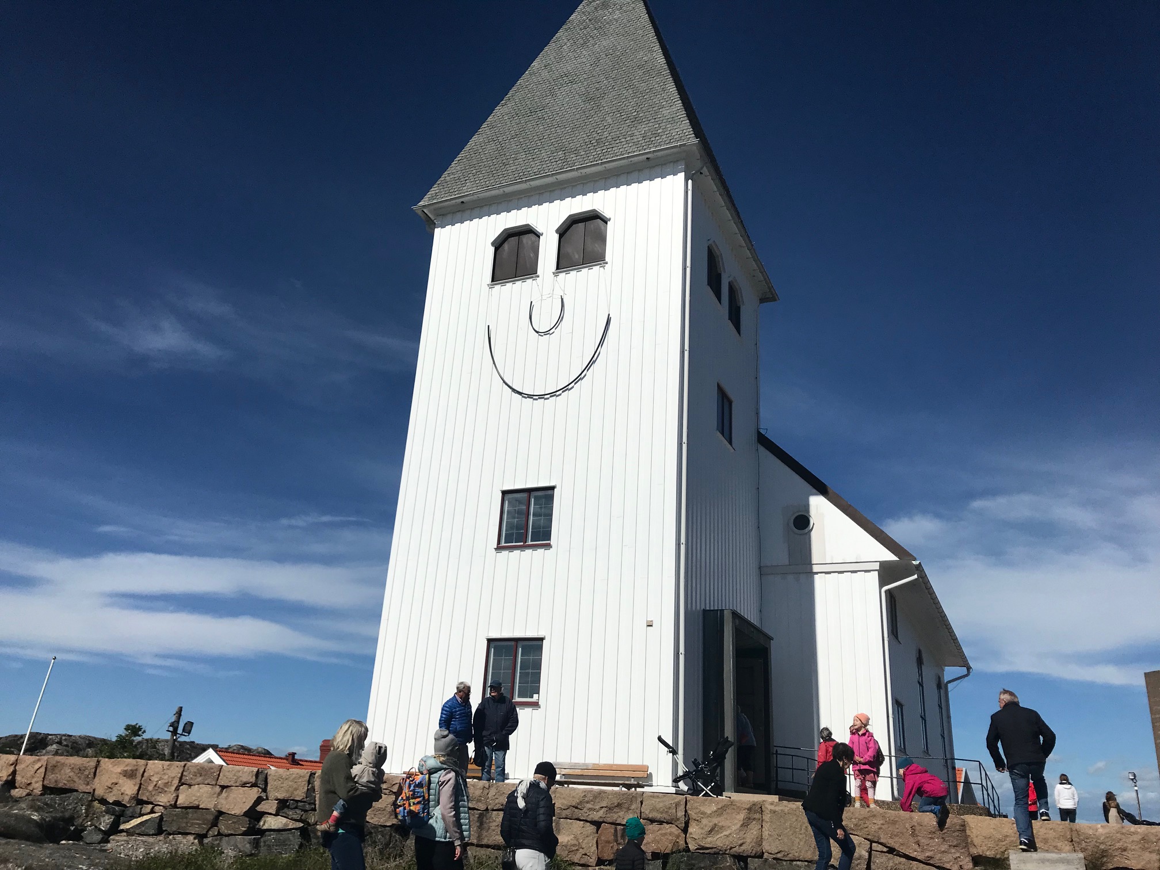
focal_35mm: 28
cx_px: 580
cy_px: 435
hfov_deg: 63.4
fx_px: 938
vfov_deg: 49.7
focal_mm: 3.99
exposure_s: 1/9615
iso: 25
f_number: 1.8
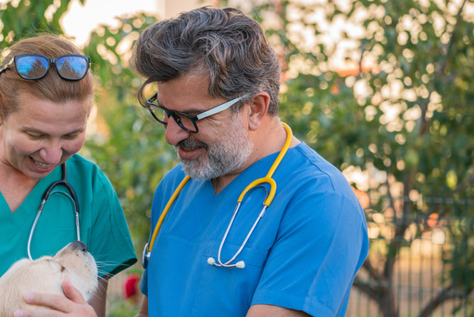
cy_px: 211
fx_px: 1805
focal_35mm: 137
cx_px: 118
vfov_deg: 10.0
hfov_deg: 14.9
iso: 250
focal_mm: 90
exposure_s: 1/250
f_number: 3.5
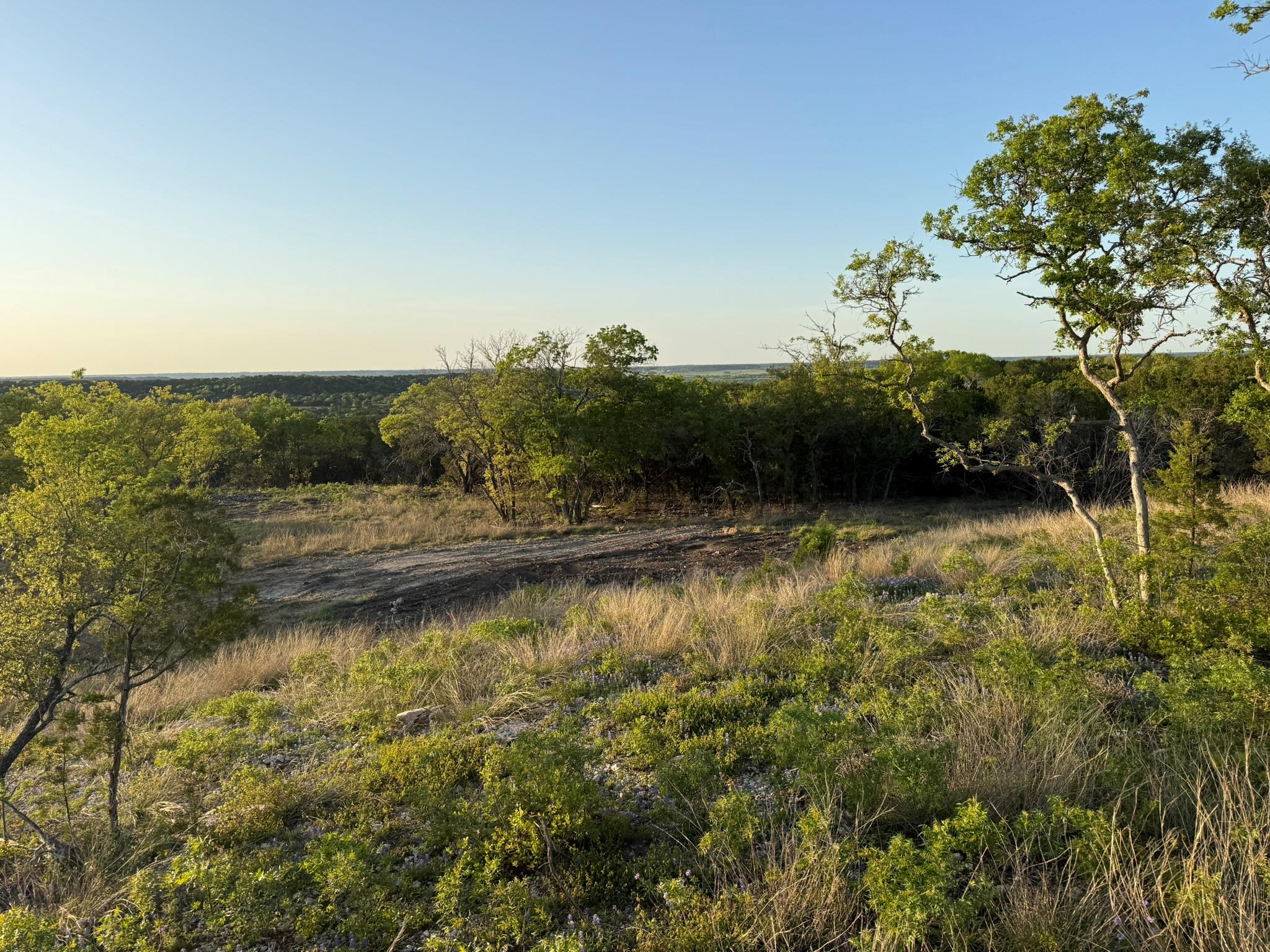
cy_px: 476
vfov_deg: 56.8
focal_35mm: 24
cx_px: 635
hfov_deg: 71.6
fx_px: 881
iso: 80
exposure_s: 1/2169
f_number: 1.78
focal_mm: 6.76
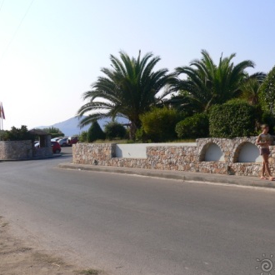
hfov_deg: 39.9
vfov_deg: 40.0
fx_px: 377
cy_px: 139
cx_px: 158
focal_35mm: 42
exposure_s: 1/400
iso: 80
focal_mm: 5.8
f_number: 5.6
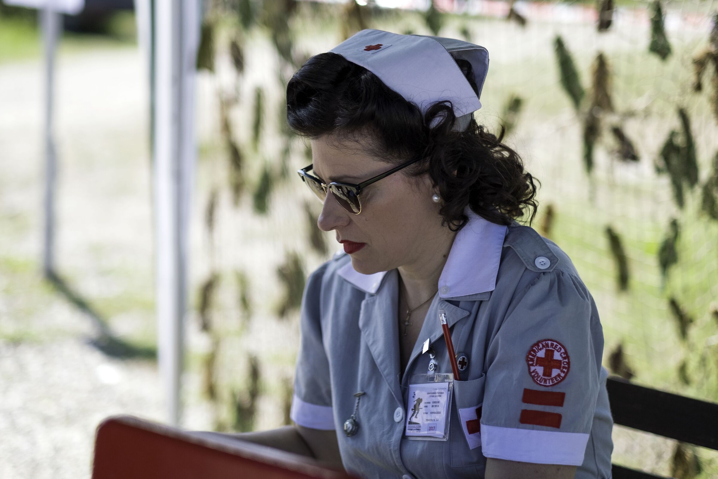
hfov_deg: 24.2
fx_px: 1675
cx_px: 359
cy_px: 240
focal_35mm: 84
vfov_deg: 16.3
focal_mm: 56
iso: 200
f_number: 1.2
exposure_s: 1/8000
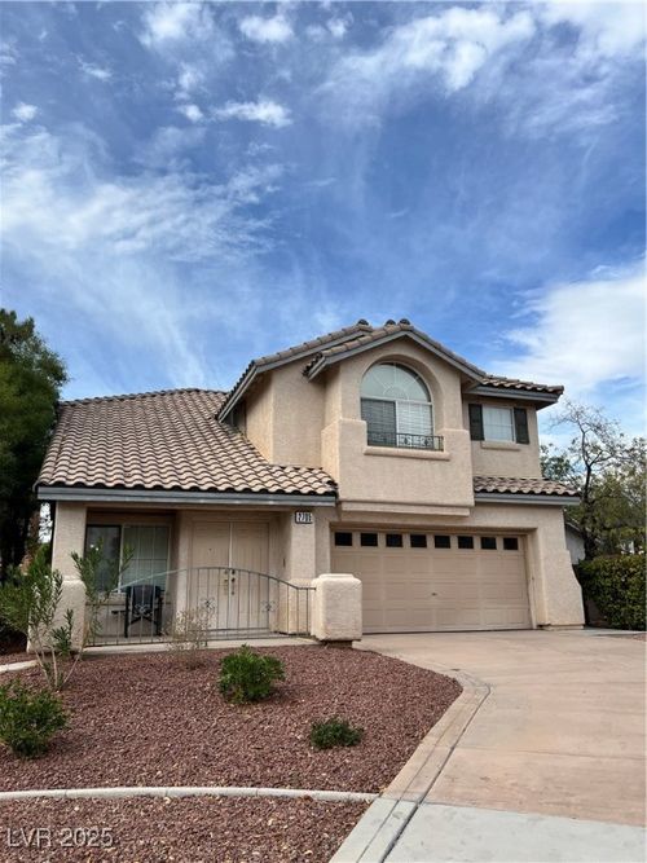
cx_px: 324
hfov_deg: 53.0
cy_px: 432
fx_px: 648
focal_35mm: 26
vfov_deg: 67.3
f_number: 1.5
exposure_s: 1/3831
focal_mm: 5.7
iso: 50
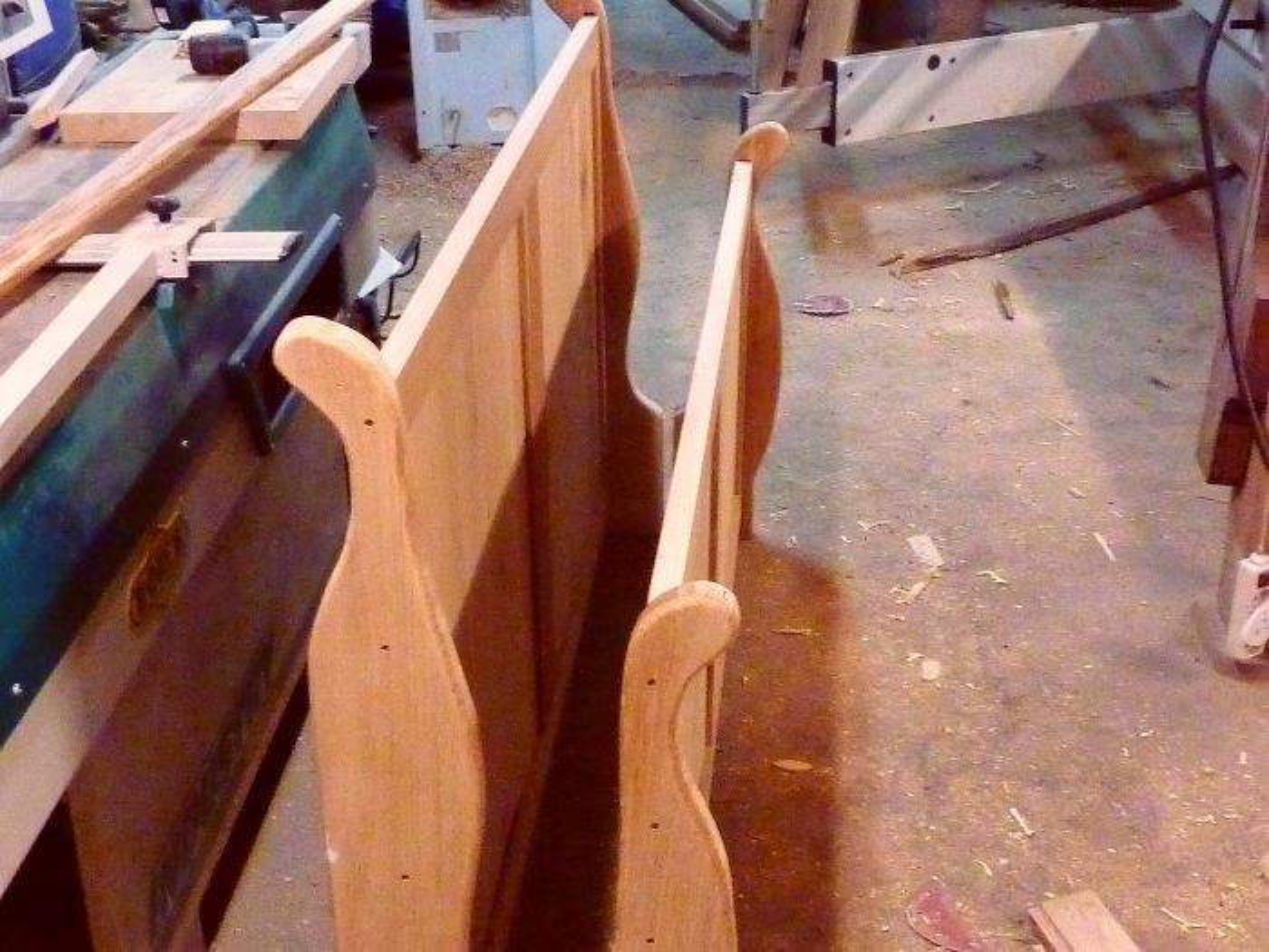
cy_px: 476
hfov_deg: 39.7
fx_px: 1760
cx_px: 634
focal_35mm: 48
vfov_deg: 30.3
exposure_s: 1/13
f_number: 3.3
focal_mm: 4.4
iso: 800
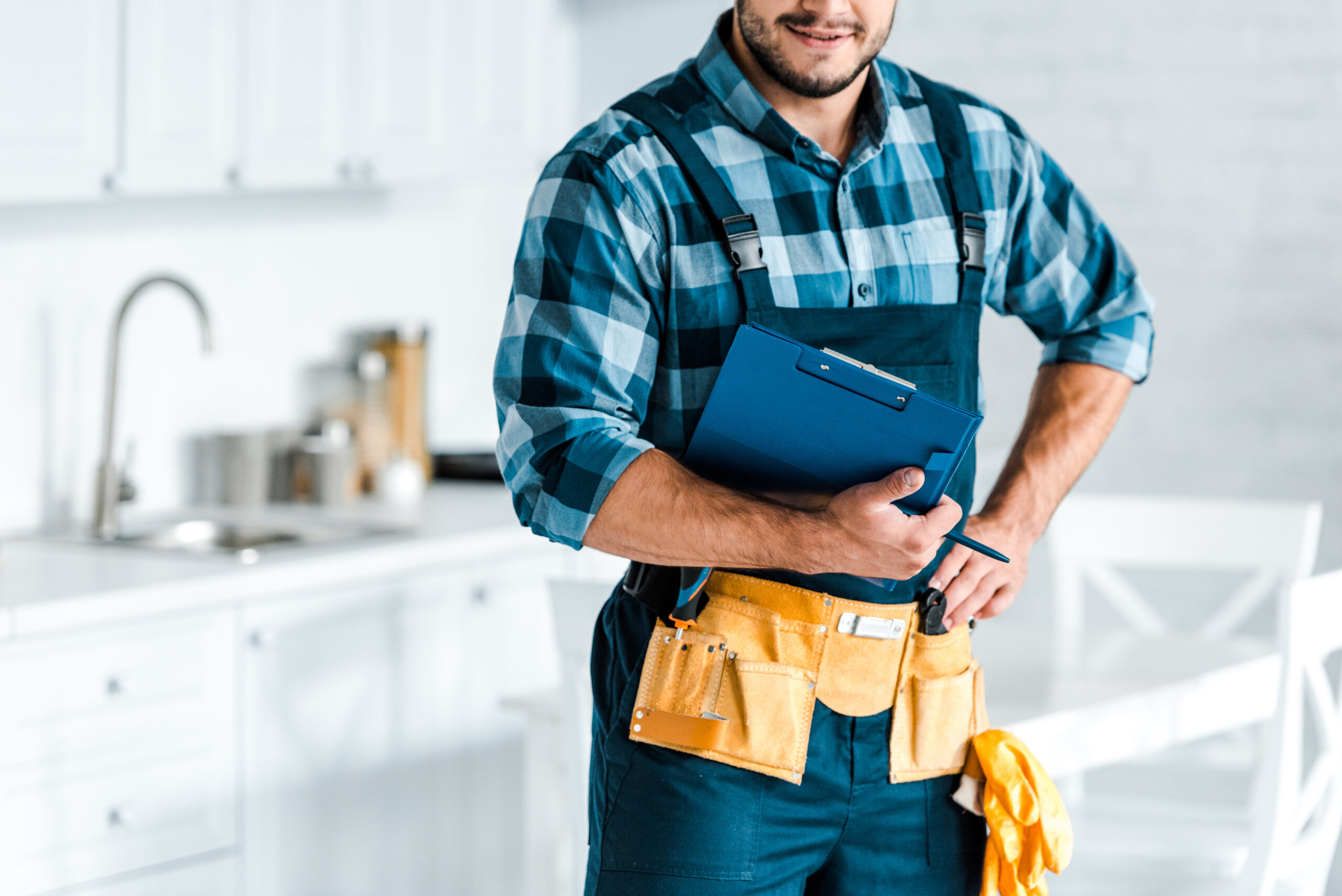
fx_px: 4848
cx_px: 671
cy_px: 448
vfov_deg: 10.6
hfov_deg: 15.8
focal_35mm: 130
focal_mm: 130
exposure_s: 1/160
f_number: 3.2
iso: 640
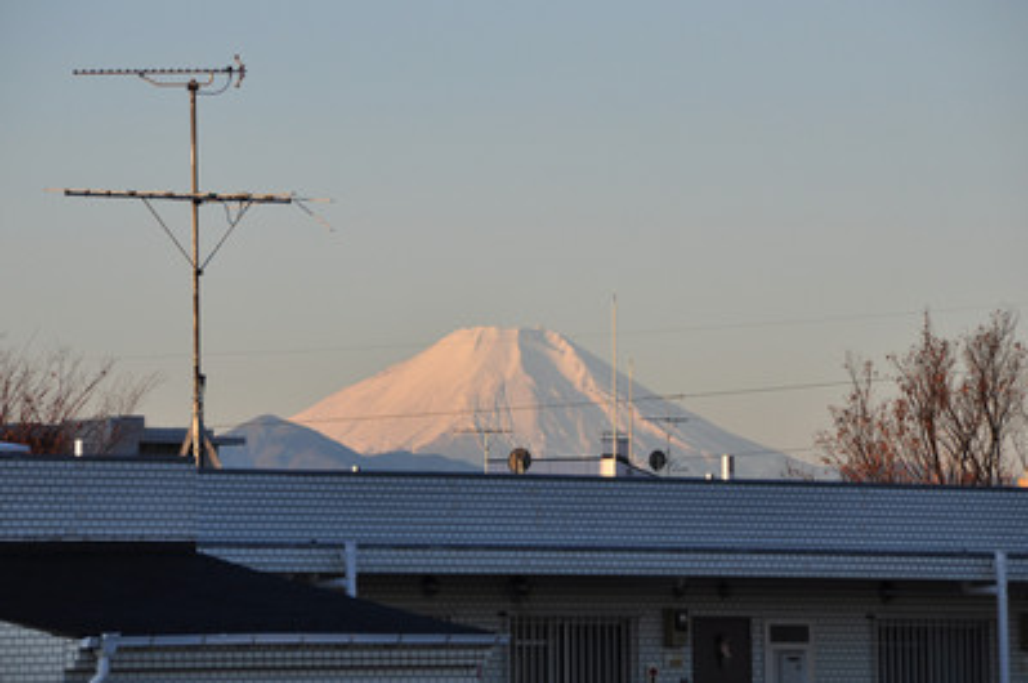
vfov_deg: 4.6
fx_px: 8556
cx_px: 514
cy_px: 342
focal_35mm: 300
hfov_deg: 6.9
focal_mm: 200
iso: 200
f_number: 10
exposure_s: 1/160
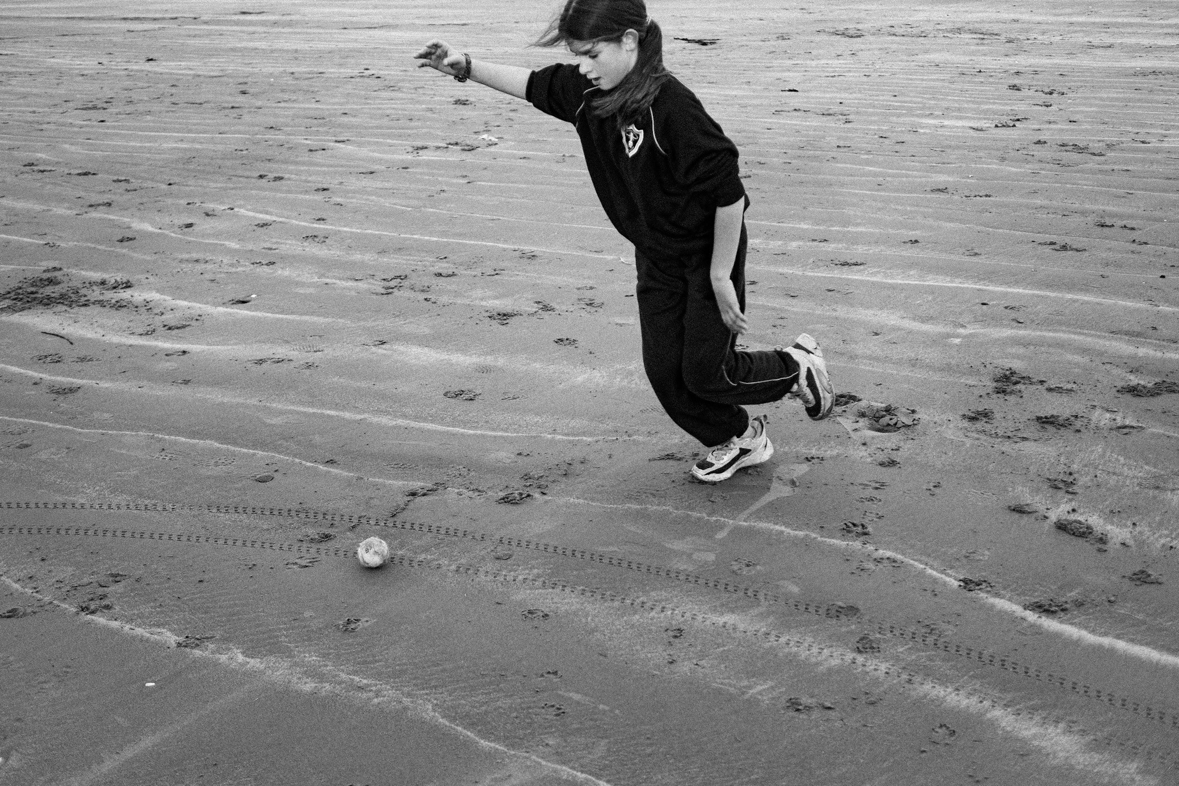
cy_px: 393
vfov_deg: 32.6
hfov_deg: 47.4
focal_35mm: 41
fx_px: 1343
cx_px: 590
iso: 200
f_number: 2.8
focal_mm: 27
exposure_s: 1/640
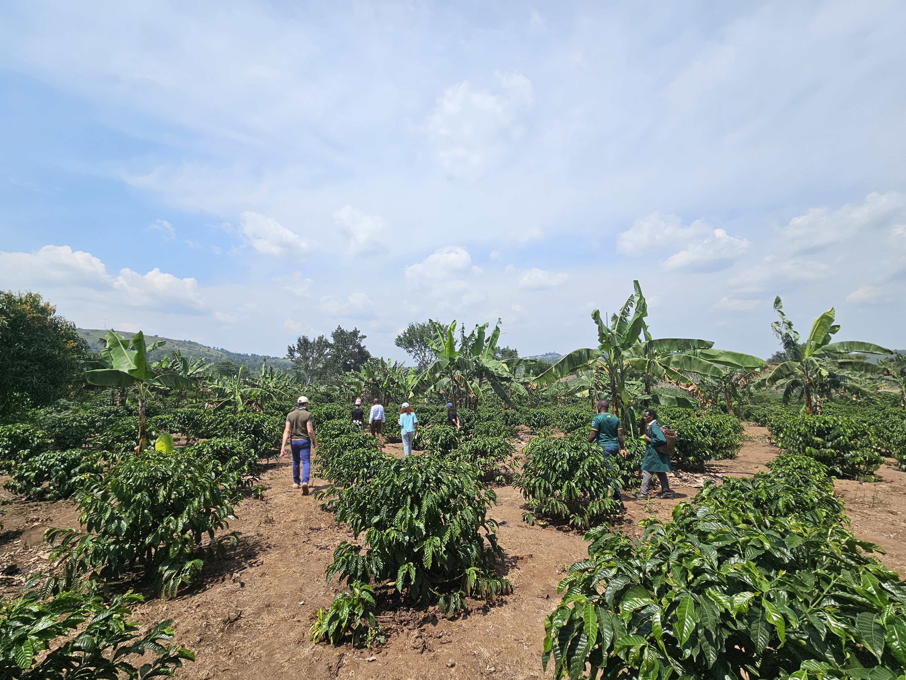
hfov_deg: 106.2
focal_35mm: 13
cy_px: 340
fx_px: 340
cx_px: 453
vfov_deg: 89.9
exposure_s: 1/4469
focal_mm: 2.2
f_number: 2.2
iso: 50
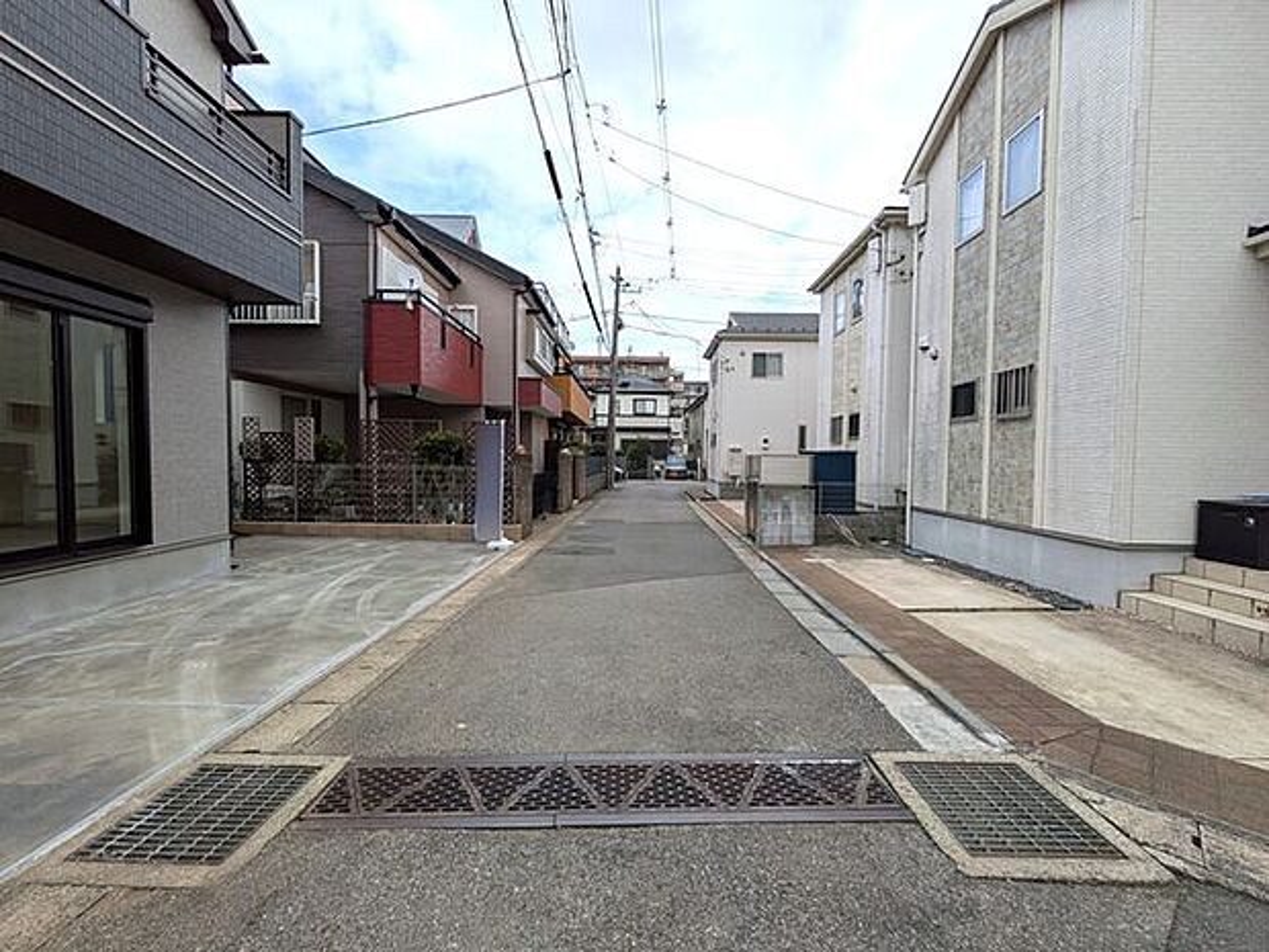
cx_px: 634
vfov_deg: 85.7
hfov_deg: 102.1
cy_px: 476
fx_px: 513
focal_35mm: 14
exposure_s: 1/1250
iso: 49
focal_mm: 1.83
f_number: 2.2
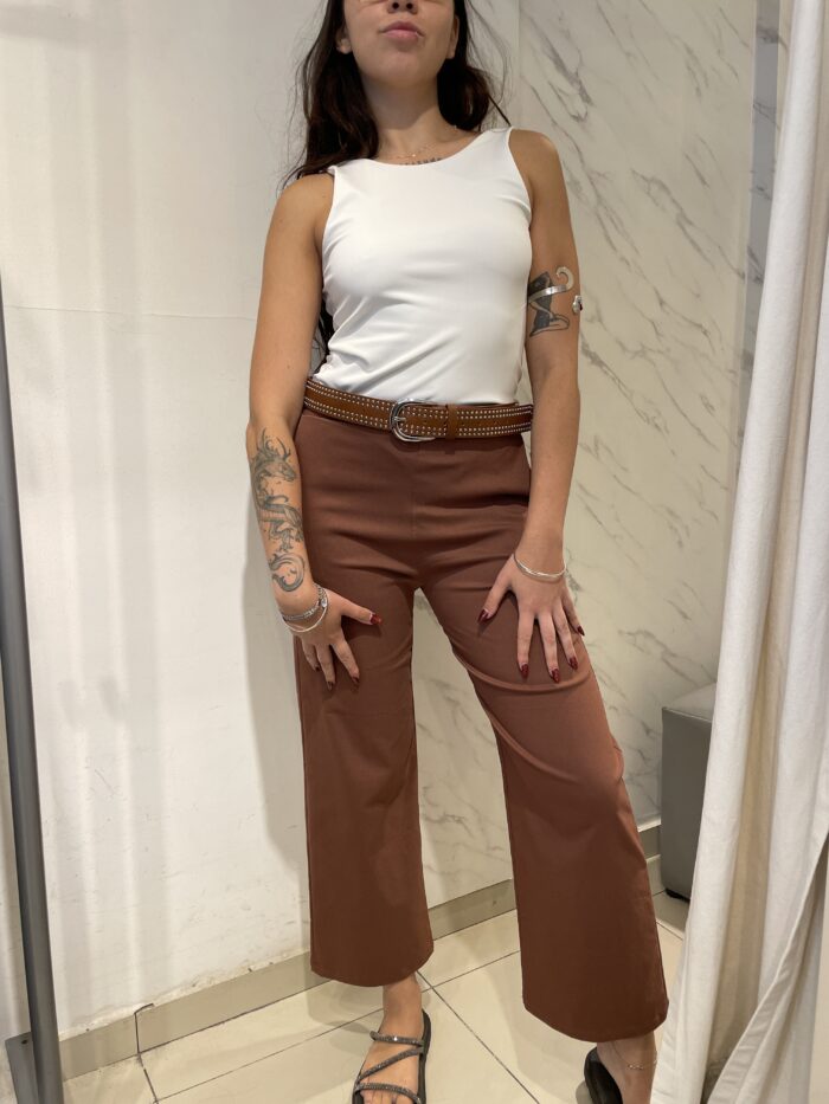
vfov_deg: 67.3
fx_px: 830
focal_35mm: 26
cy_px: 552
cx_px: 414
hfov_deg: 53.1
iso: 80
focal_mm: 4.2
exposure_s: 1/100
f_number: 1.6
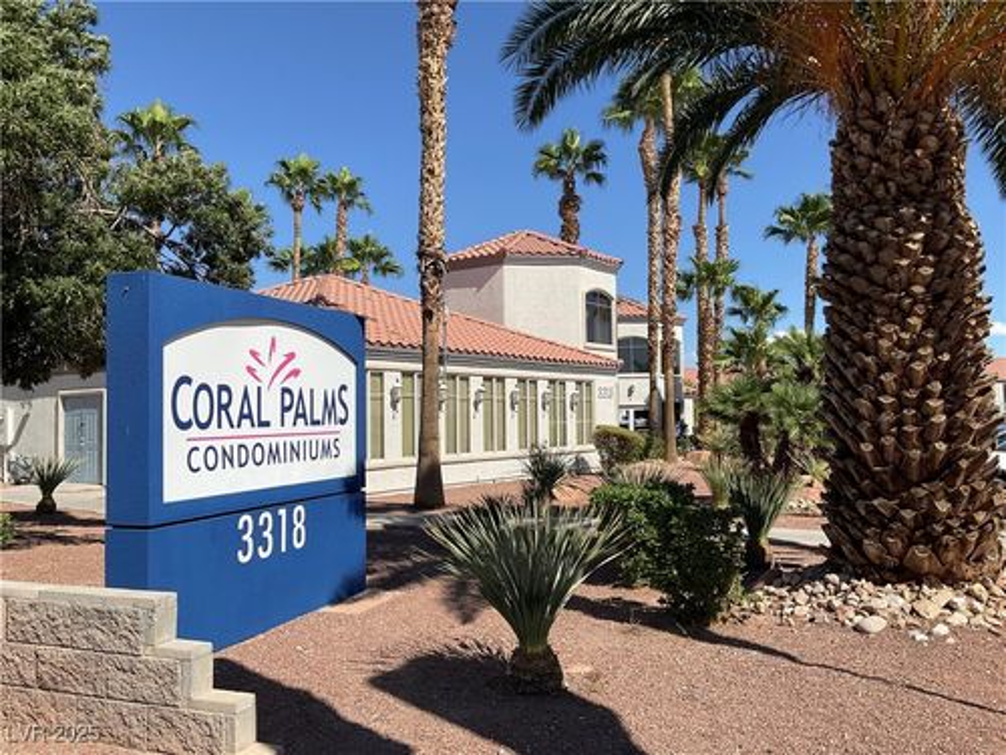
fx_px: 843
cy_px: 378
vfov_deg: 48.2
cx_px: 503
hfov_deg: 61.7
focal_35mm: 29
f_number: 1.8
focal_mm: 3
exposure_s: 1/2801
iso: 16
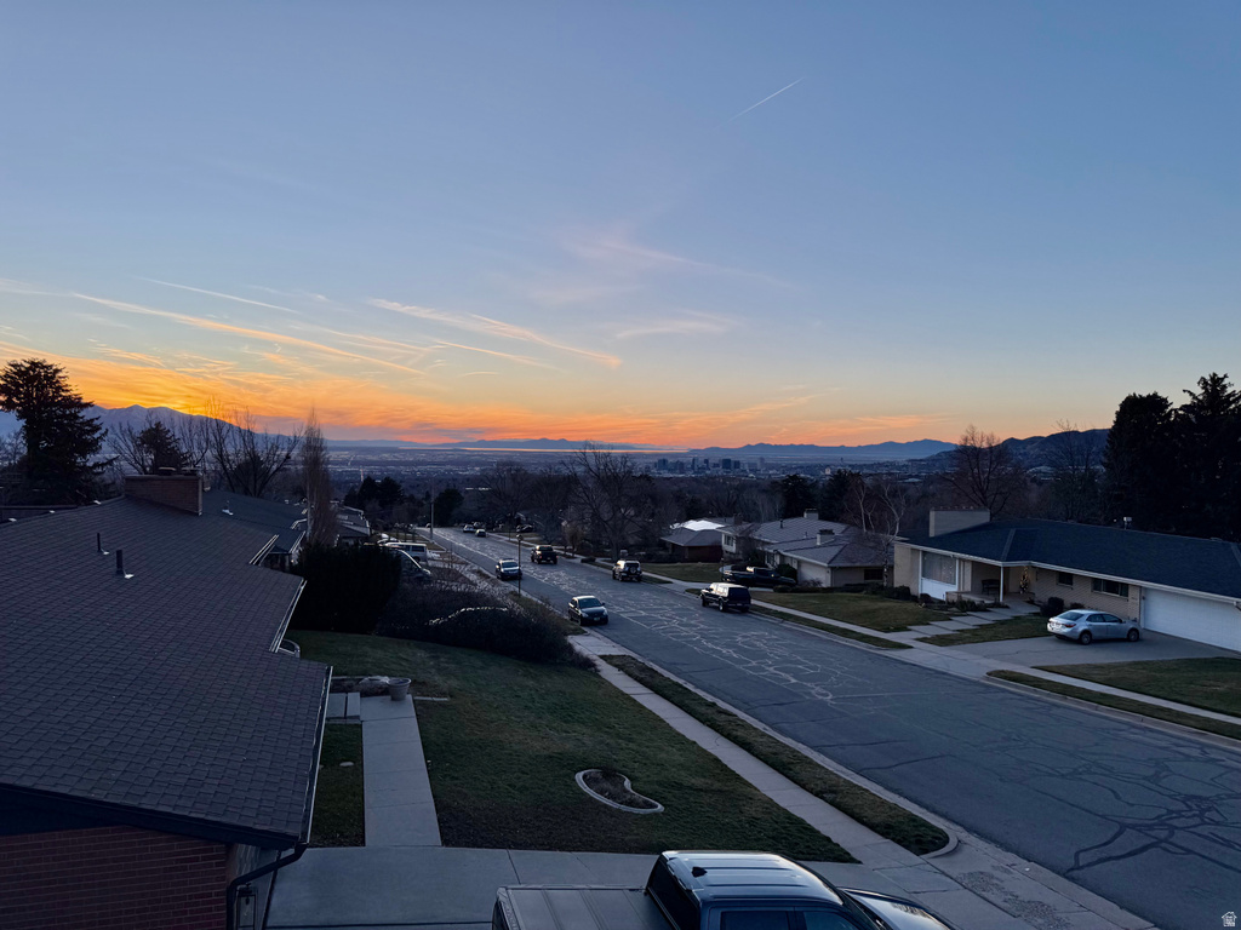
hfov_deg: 71.6
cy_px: 465
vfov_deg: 56.8
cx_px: 620
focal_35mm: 24
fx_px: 860
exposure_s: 1/858
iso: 80
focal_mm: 6.76
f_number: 1.78
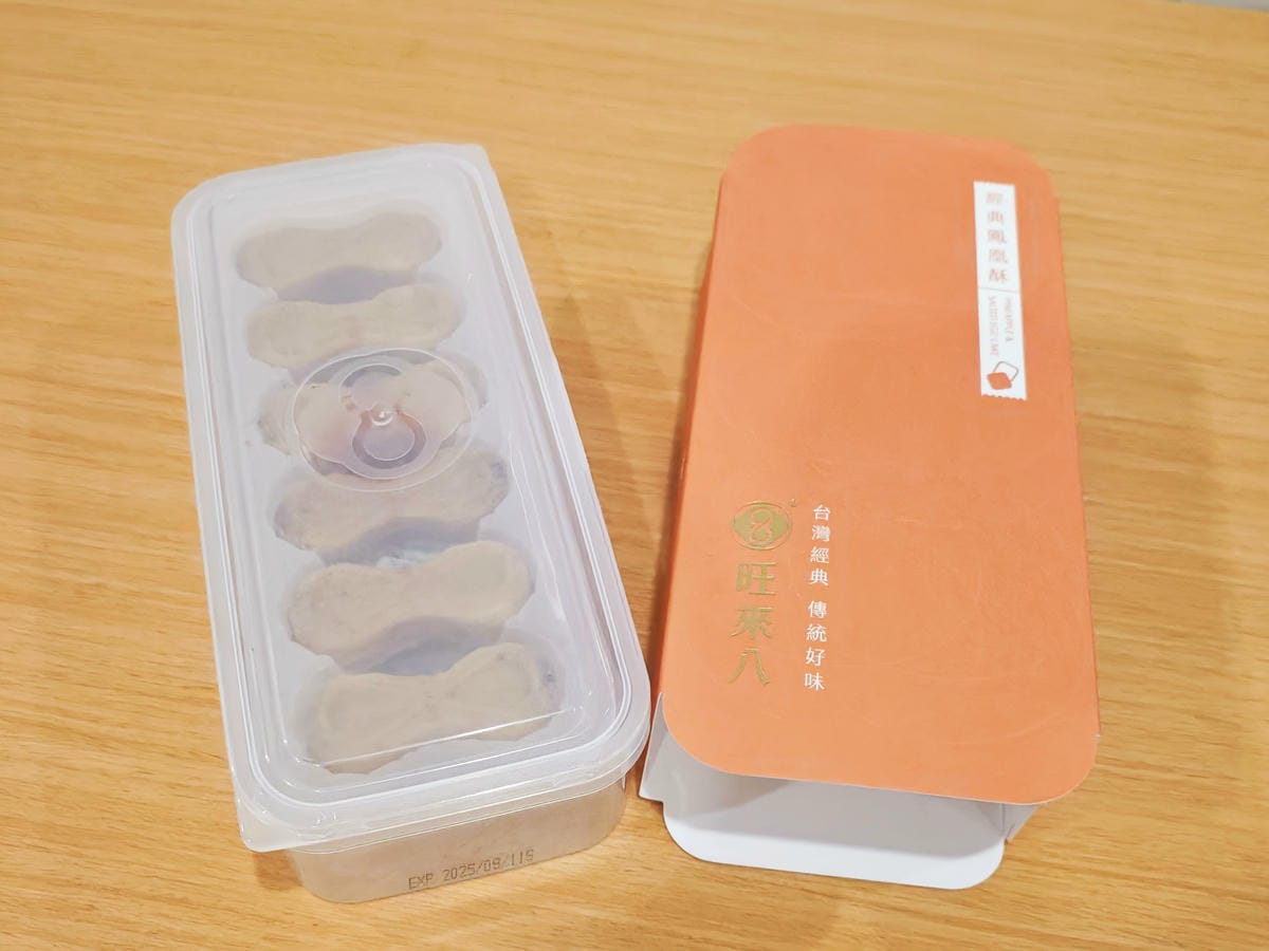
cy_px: 476
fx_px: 1430
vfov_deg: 36.8
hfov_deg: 47.9
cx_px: 634
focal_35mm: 39
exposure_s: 1/600
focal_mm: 8.72
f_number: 2.8
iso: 3200
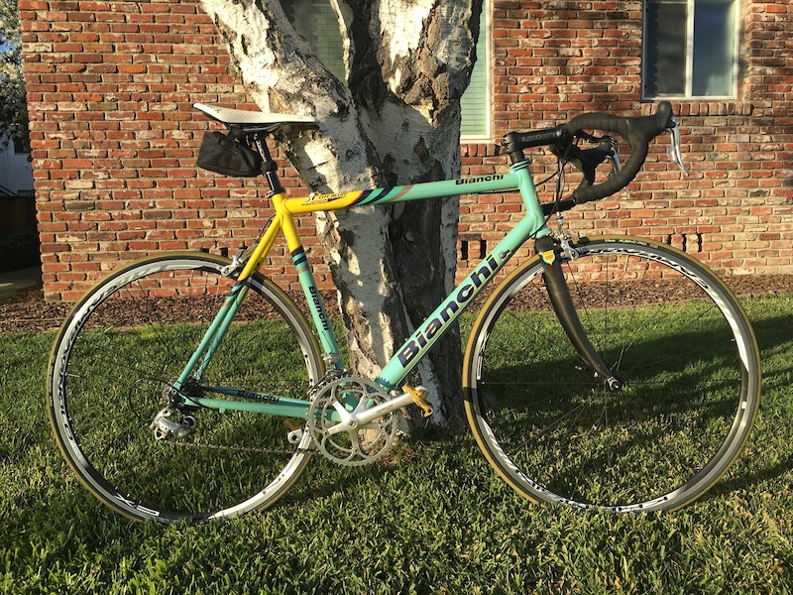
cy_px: 298
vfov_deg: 48.2
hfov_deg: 61.7
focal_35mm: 29
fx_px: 664
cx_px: 396
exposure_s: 1/818
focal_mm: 4.15
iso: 25
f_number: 2.2
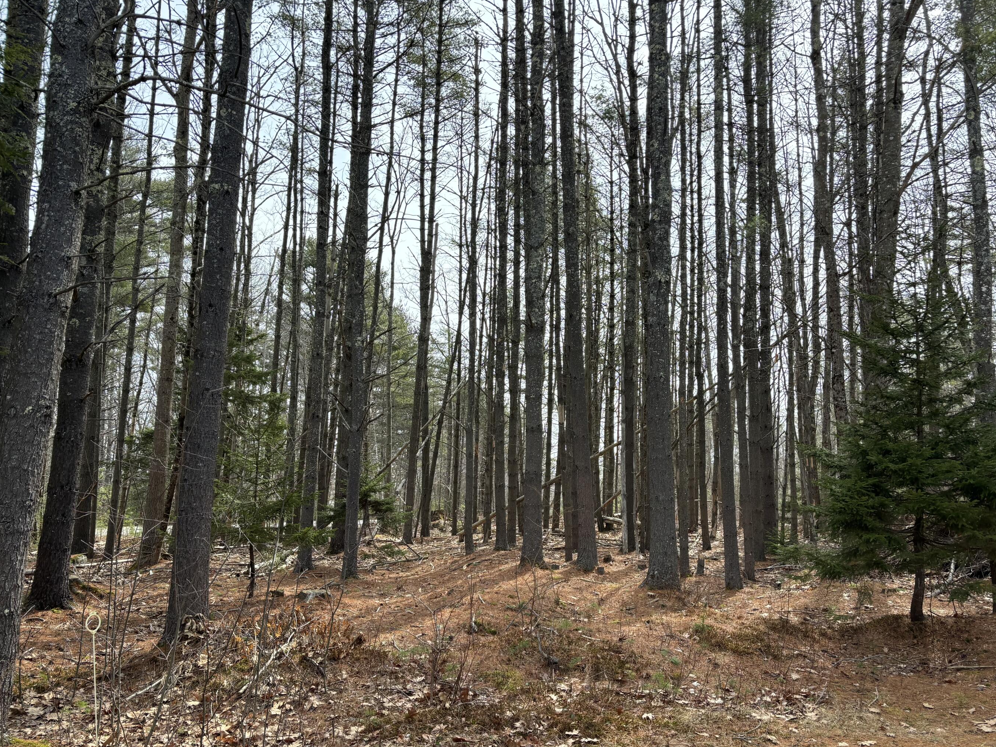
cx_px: 530
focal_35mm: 29
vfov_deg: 48.1
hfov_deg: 61.6
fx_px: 834
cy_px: 414
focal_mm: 5.96
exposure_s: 1/918
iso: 50
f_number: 1.6
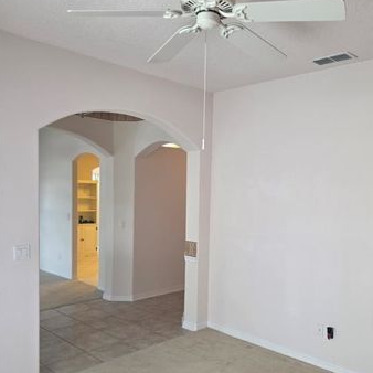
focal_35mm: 32
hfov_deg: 50.9
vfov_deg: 51.0
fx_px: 390
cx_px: 216
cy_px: 209
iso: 250
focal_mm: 6.3
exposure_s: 1/120
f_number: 1.7
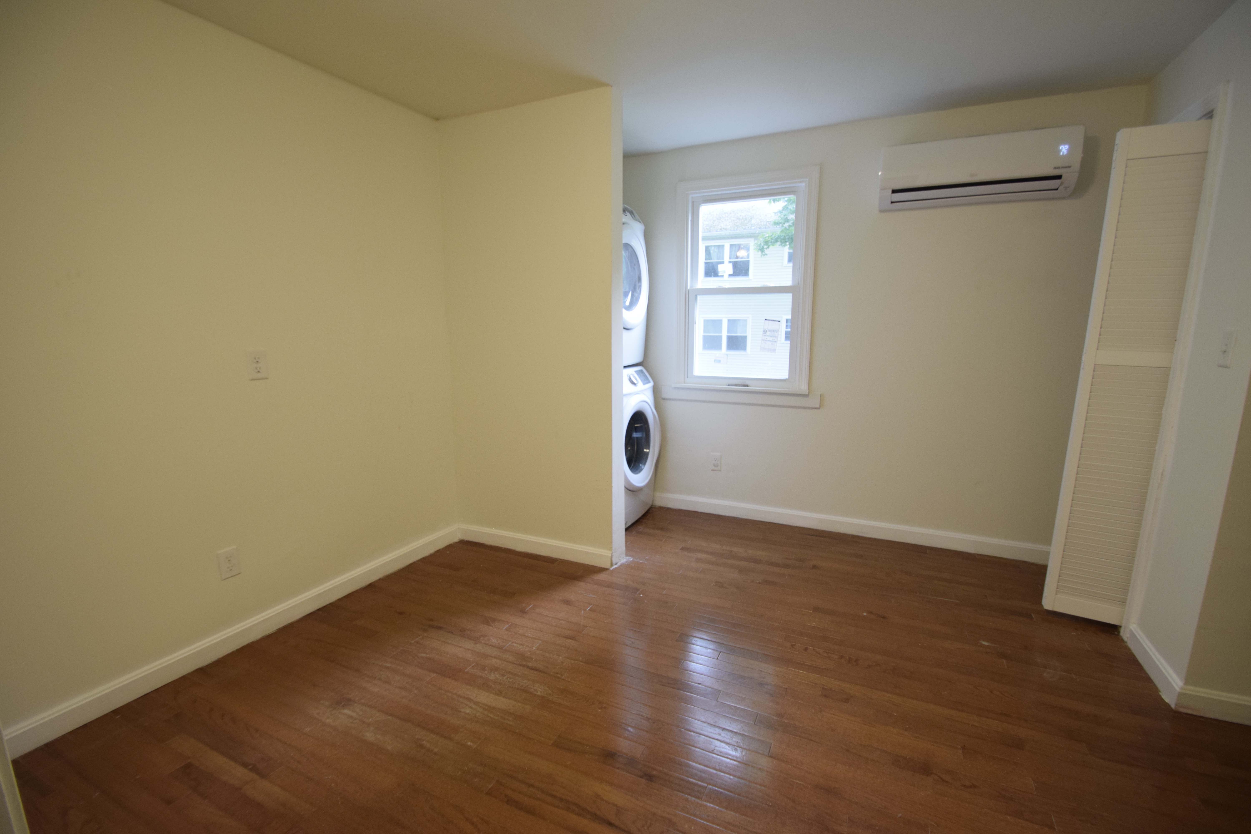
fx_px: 521
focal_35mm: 15
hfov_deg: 100.4
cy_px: 417
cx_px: 626
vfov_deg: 77.3
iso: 1000
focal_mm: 10
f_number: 3.5
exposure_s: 1/60
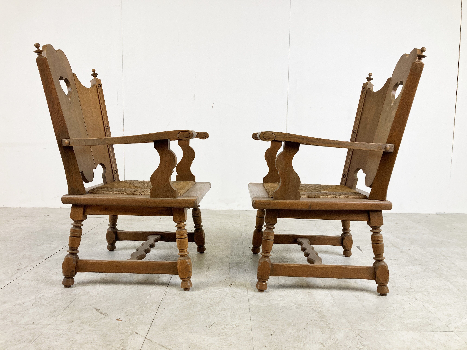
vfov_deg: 49.7
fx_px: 378
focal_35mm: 28
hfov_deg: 63.4
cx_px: 234
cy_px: 175
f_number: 1.8
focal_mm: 3.99
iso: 50
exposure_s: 1/100
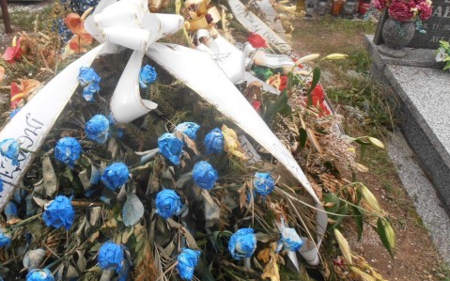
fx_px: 417
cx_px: 173
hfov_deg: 56.1
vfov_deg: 36.1
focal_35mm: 34
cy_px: 61
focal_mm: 4.2
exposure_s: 1/60
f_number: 7.9
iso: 80
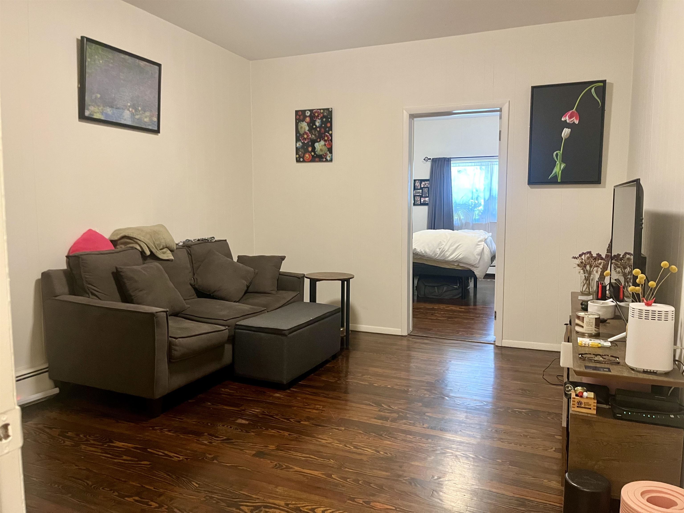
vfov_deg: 53.1
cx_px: 342
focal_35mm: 26
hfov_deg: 67.3
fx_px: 514
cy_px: 256
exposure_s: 1/60
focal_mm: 5.1
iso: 400
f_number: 1.6
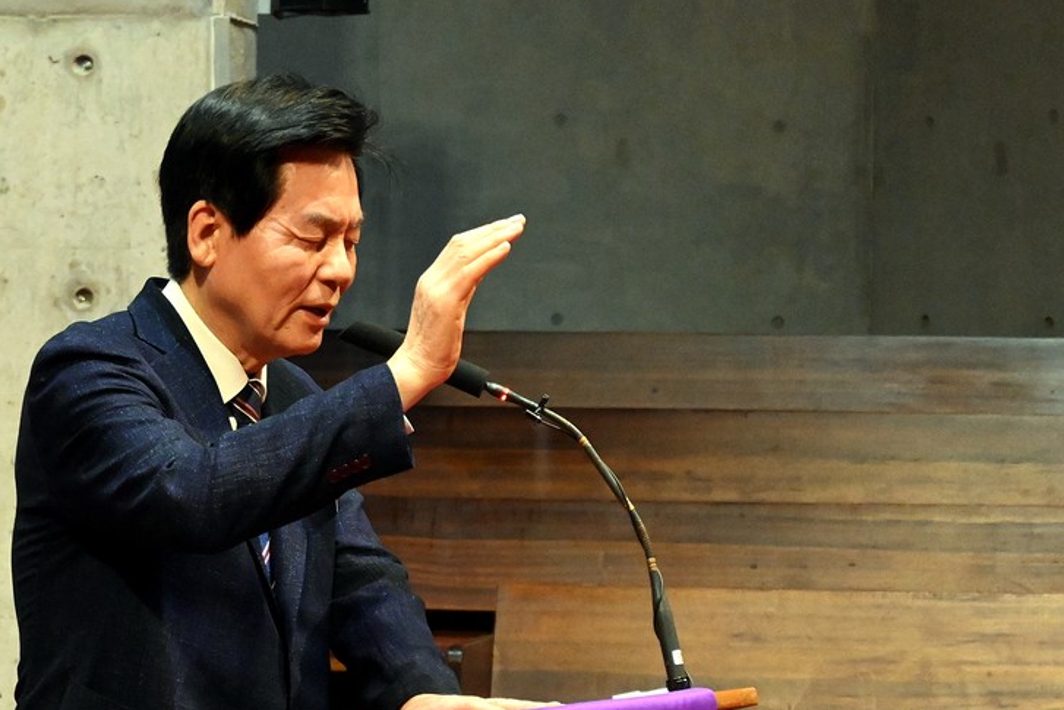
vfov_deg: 10.4
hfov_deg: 15.5
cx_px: 361
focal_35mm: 132
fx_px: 3902
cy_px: 441
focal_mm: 50
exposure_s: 1/80
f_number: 6.3
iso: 8000
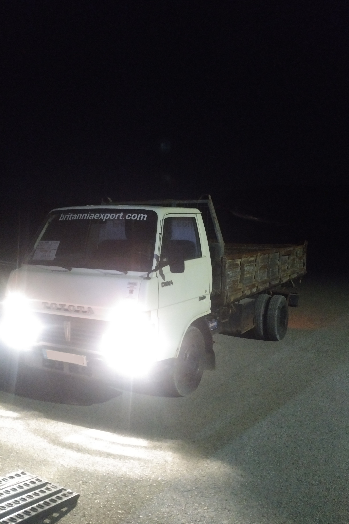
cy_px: 269
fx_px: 422
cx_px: 161
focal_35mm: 29
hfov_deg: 44.9
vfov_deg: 63.6
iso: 385
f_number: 2.2
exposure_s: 1/2
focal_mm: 4.75
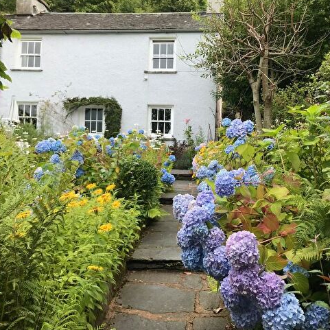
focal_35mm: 36
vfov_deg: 46.0
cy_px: 162
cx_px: 198
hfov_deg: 45.8
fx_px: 388
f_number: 1.8
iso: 20
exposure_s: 1/684
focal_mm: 3.99
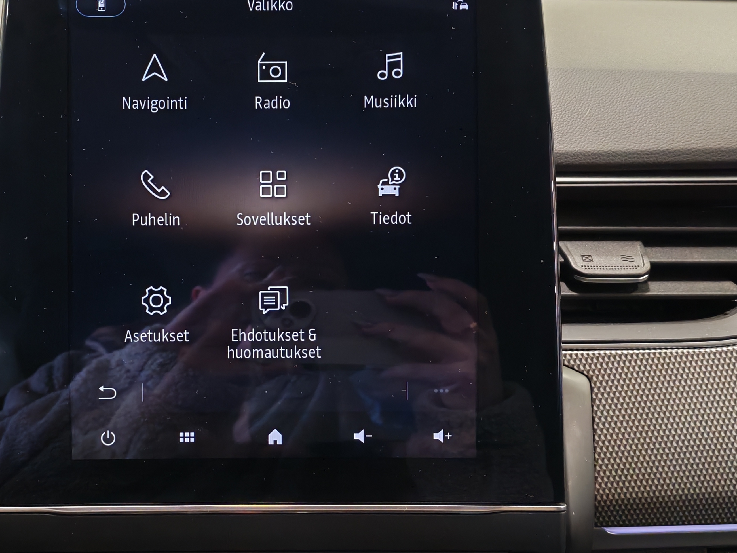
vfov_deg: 27.9
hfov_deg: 36.5
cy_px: 347
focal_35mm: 52
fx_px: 1107
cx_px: 255
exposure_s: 1/50
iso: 800
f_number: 1.9
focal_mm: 6.12
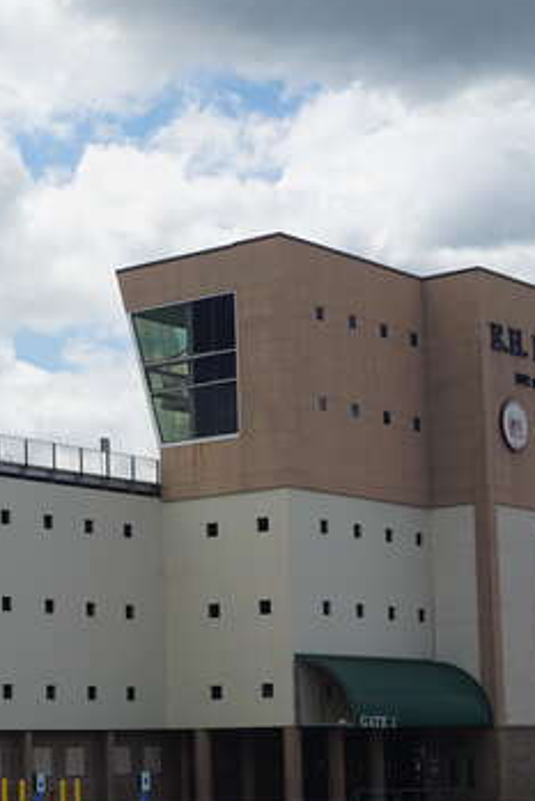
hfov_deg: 15.0
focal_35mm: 89
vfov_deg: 22.7
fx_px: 1984
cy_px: 558
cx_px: -21
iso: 100
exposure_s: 1/200
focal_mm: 27
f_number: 11
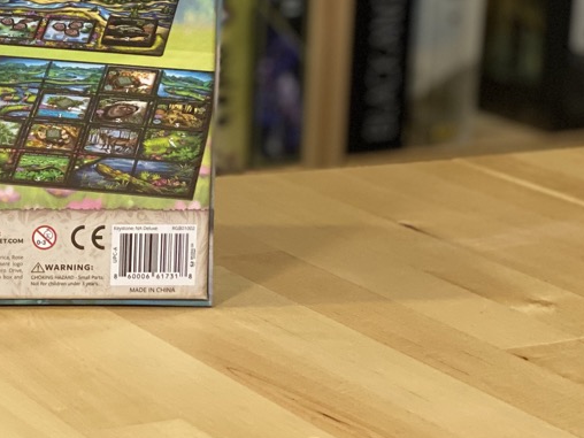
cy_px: -38
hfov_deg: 14.6
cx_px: -120
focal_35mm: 131
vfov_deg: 11.2
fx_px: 2210
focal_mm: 6
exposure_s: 1/33
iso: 125
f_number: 2
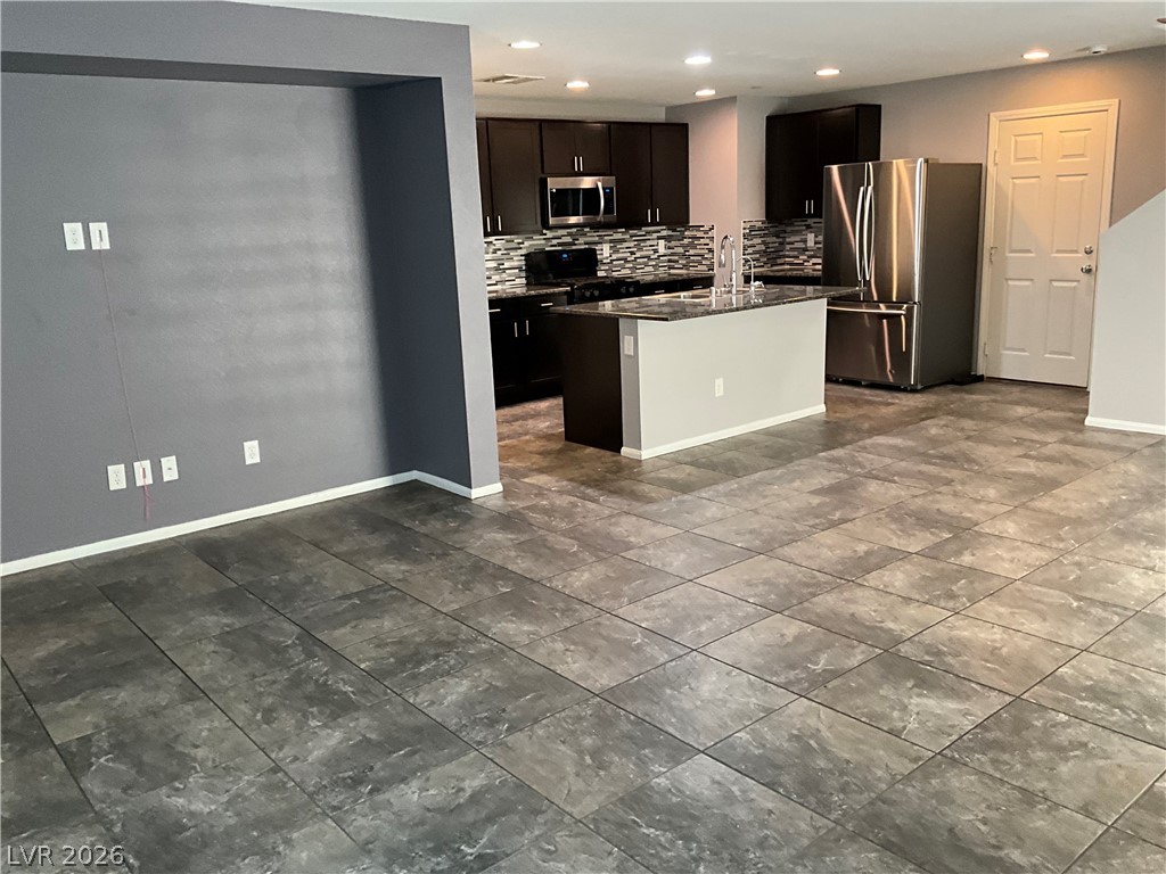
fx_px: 977
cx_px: 583
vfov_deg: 48.2
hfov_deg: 61.7
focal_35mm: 29
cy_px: 437
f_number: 1.8
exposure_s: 1/60
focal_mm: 3
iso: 250
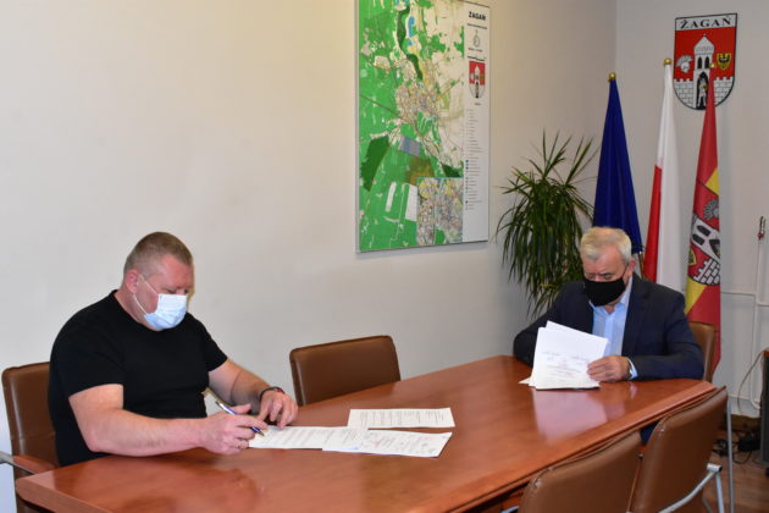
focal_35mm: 44
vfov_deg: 30.8
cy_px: 256
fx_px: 929
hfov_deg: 45.0
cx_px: 384
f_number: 8
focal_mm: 29
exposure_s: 1/320
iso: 4000
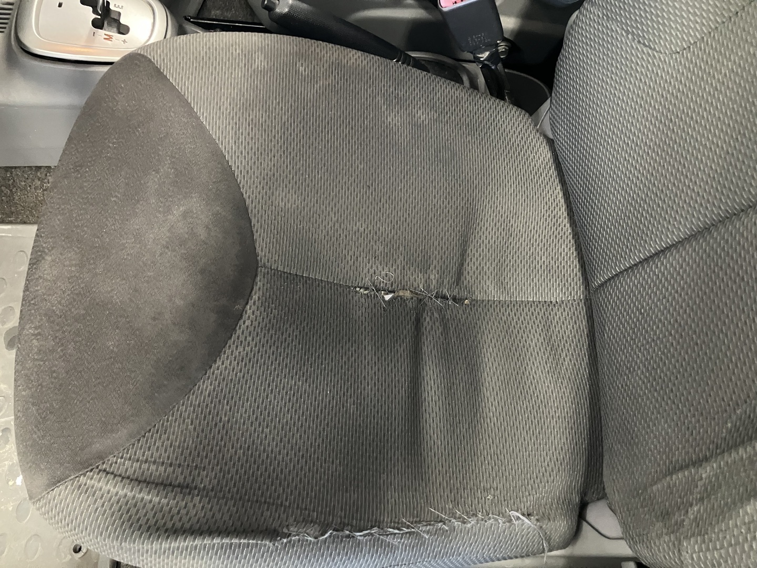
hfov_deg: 63.4
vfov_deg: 49.7
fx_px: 612
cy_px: 284
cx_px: 378
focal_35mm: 28
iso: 640
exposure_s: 1/23
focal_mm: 3.99
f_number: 1.8
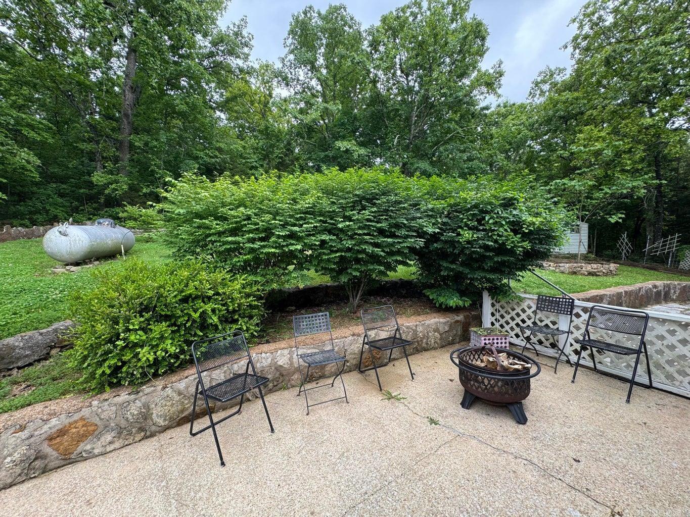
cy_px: 258
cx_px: 345
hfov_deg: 102.1
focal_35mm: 14
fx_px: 279
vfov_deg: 85.7
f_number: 2.2
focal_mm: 2.22
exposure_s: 1/139
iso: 40
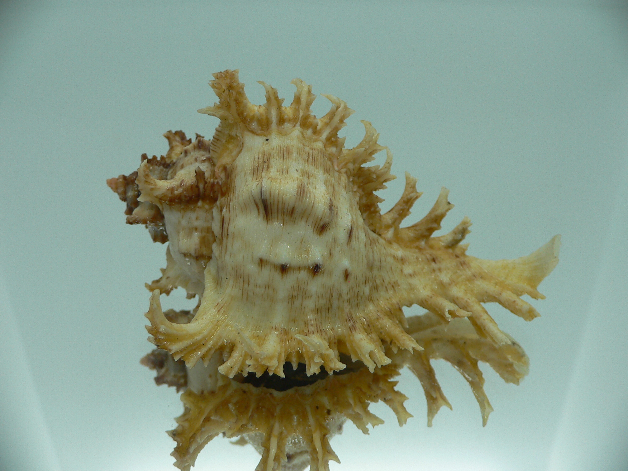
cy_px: 236
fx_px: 635
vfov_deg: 40.7
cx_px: 314
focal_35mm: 35
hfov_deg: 52.6
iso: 80
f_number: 2.8
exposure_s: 1/60
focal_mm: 4.6
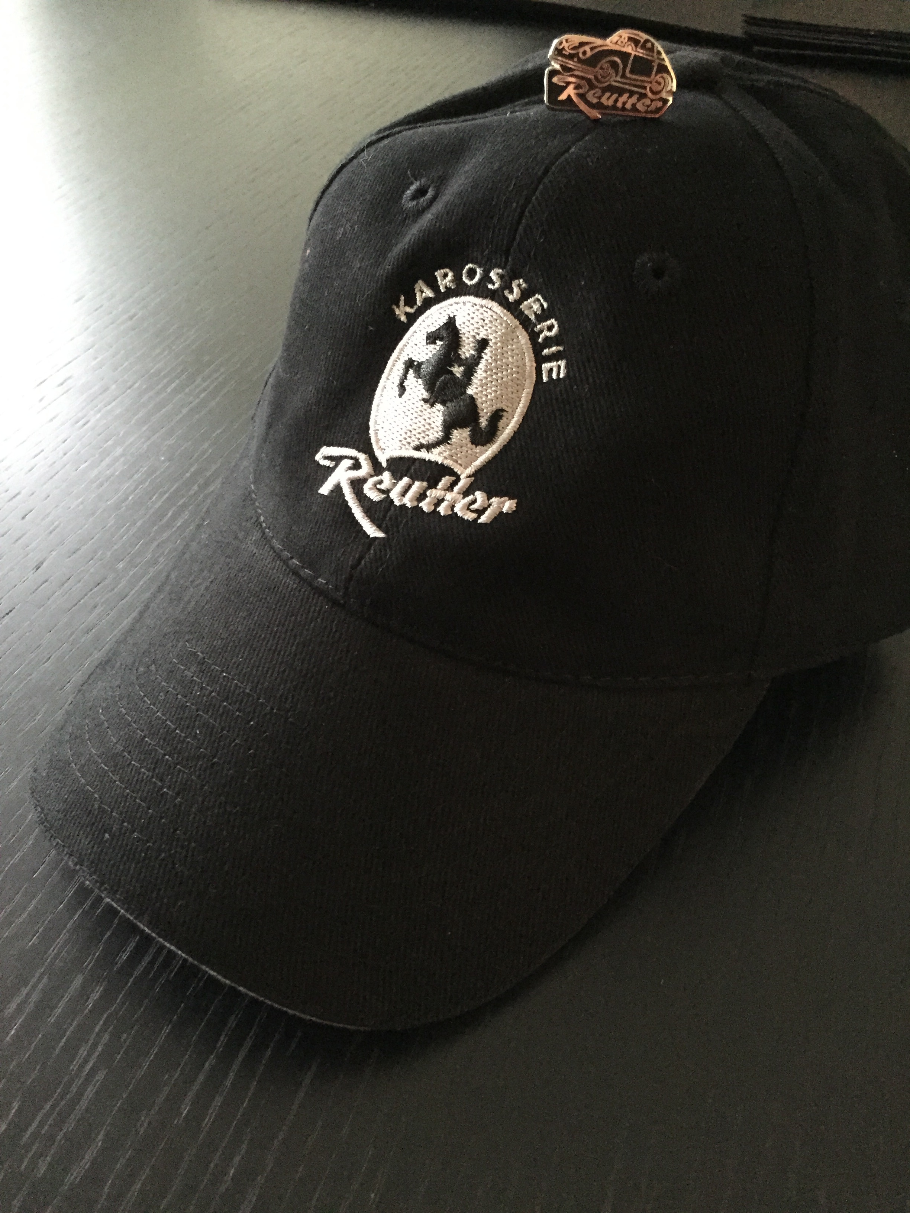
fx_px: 1016
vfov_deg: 61.7
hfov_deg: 48.2
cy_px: 606
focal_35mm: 29
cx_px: 455
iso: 400
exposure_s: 1/15
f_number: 2.2
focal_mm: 4.15
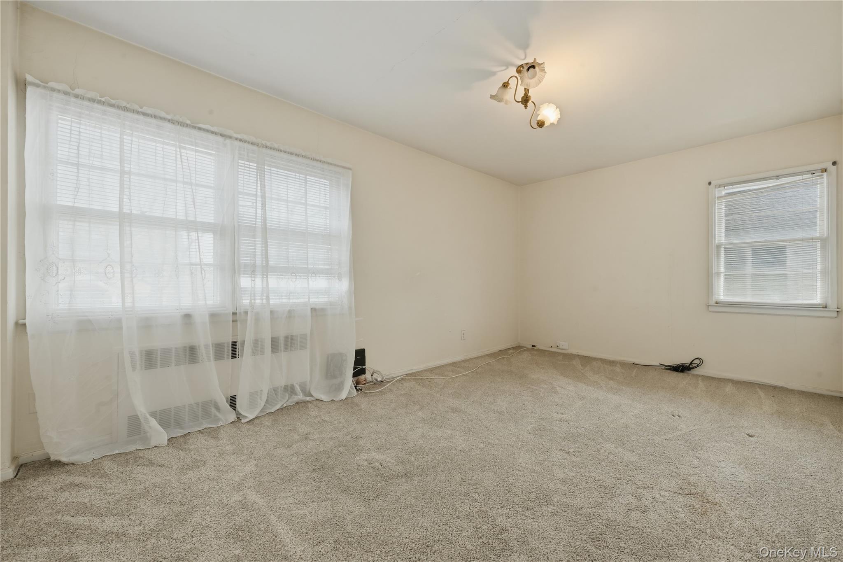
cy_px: 281
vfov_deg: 81.2
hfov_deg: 104.3
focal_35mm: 14
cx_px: 422
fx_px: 328
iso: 100
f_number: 11
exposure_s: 1/4
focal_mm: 14
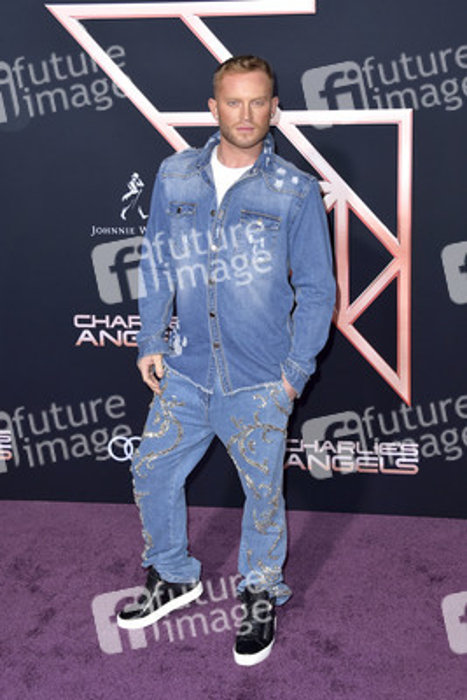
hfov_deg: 28.1
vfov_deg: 41.1
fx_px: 933
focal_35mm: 48
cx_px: 234
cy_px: 350
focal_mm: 48
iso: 500
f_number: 7.1
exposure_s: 1/250
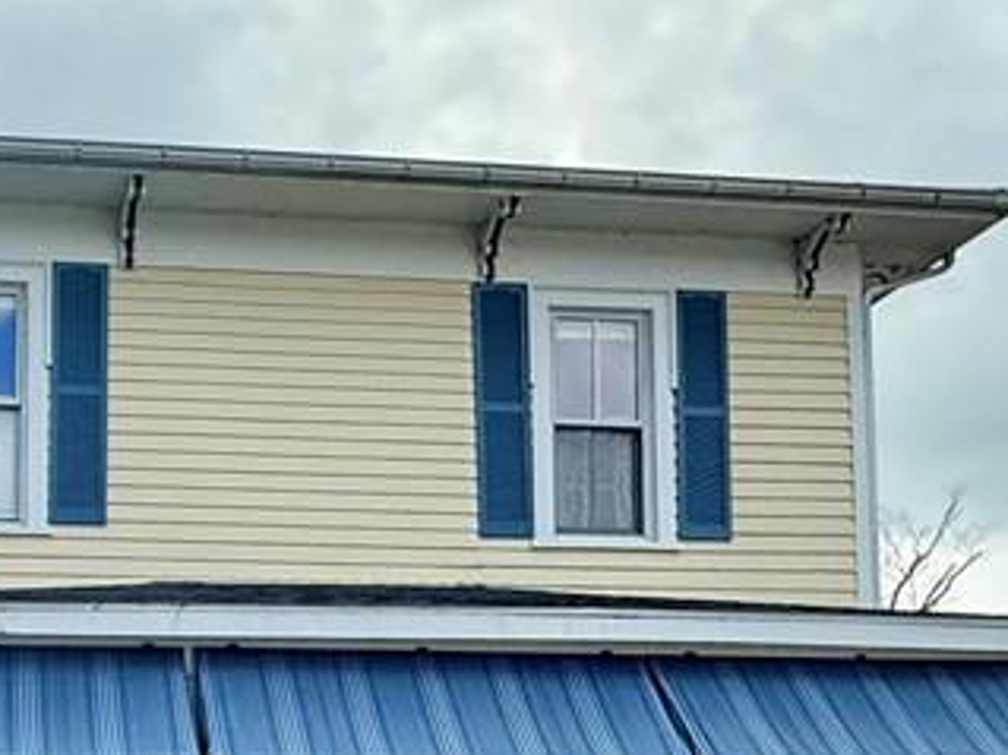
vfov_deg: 29.5
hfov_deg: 42.1
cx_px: 512
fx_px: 1310
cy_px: 799
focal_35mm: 45
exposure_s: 1/1167
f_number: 2.2
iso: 64
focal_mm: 2.22
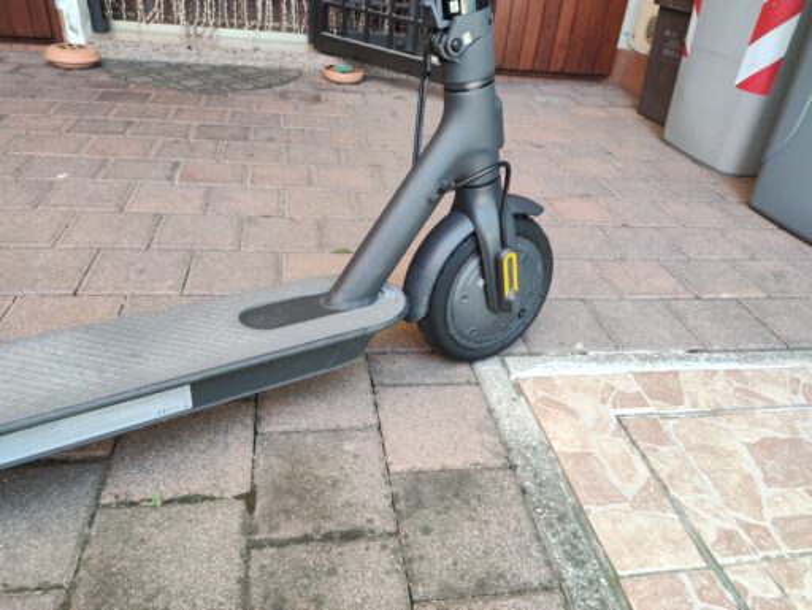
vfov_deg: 74.8
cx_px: 406
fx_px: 399
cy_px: 305
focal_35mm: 17
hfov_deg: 91.0
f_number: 1.79
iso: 188
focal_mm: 4.74
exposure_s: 1/50
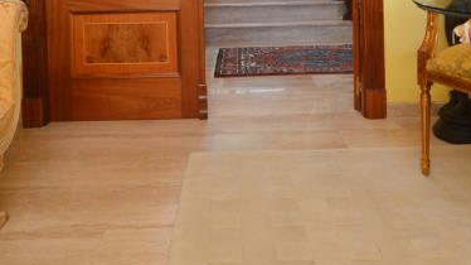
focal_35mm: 43
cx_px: 242
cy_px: -47
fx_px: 537
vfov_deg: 25.1
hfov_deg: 47.4
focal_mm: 10
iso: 1250
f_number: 4
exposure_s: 1/60
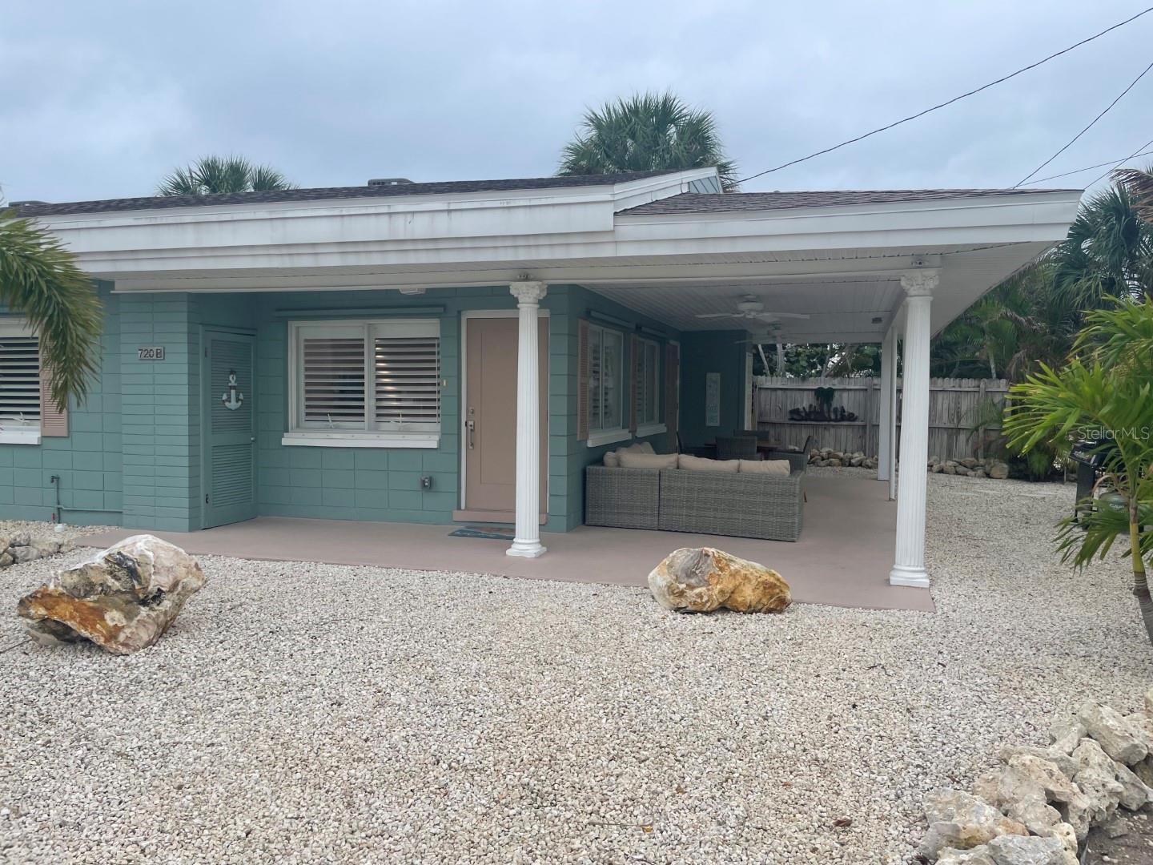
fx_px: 866
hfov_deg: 67.3
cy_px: 432
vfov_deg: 53.1
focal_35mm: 26
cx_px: 576
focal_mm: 4.2
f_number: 1.6
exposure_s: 1/530
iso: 32
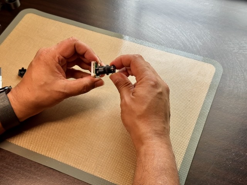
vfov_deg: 30.3
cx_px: 124
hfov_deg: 39.7
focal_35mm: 48
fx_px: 343
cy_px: 92
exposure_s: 1/228
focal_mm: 6.76
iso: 64
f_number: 1.78
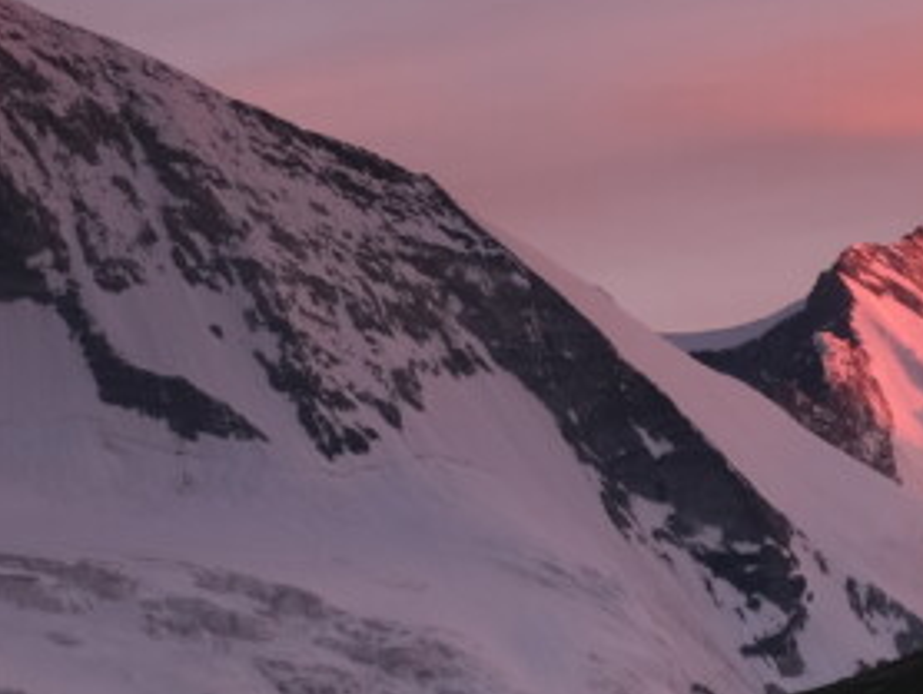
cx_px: -910
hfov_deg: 5.2
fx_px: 10008
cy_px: -355
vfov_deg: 4.0
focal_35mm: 375
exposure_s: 1.5
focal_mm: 44.4
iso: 80
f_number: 9
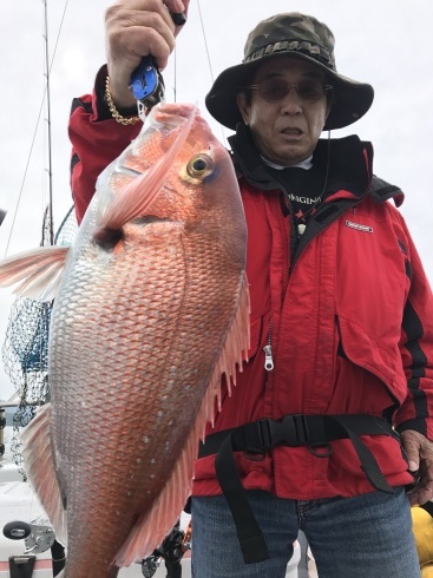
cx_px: 216
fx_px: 467
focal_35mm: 28
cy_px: 289
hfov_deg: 49.7
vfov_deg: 63.5
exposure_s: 1/433
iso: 20
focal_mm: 3.99
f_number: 1.8
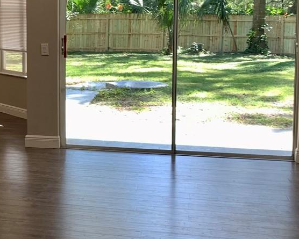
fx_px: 646
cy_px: 76
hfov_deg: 24.1
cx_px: -41
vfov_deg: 20.9
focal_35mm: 73
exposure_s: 1/120
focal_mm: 4.25
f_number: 1.8
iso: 40
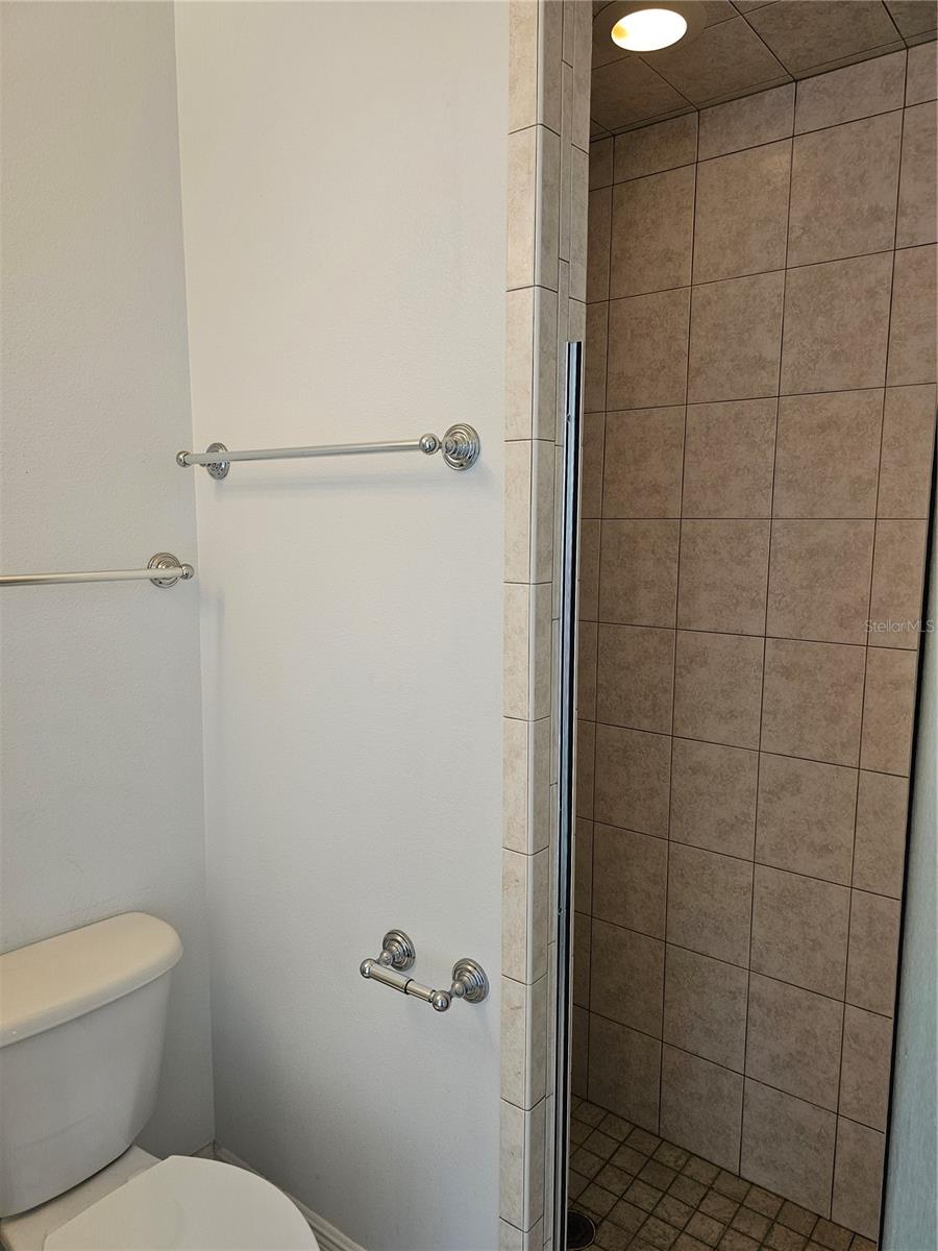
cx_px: 469
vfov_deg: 73.9
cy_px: 626
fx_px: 831
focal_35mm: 23
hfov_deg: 58.9
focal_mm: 6.3
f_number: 1.7
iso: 200
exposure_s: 1/120
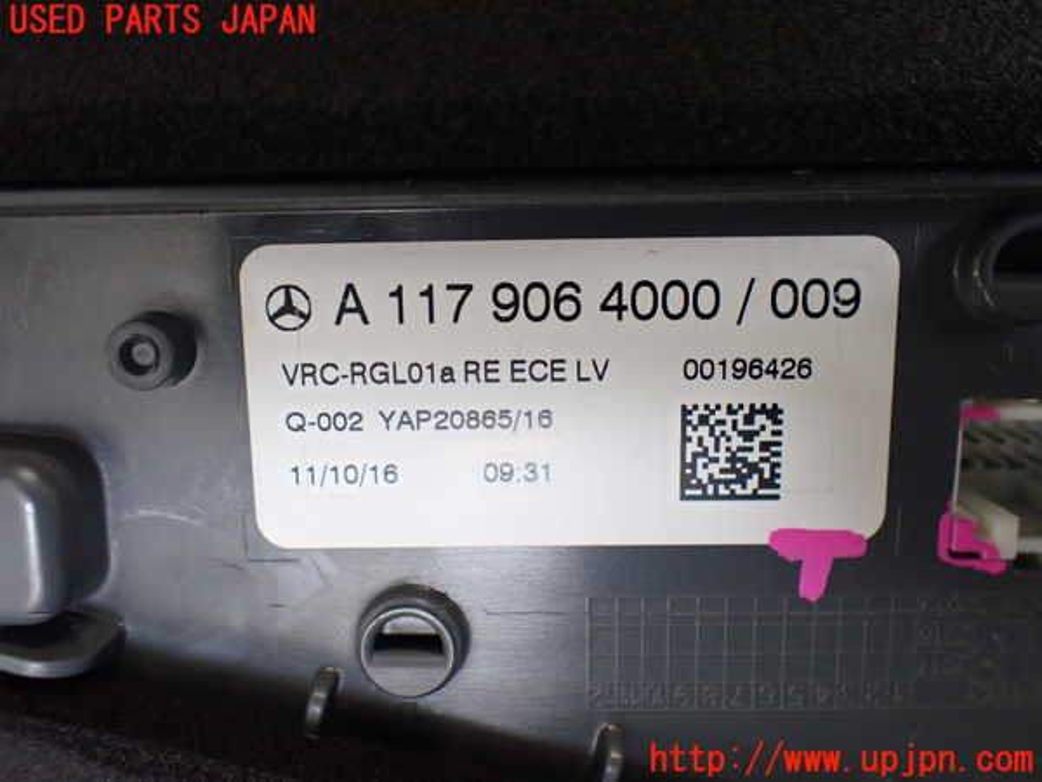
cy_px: 391
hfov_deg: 60.0
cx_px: 521
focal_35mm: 30
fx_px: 903
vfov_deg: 46.8
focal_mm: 5.4
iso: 500
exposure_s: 1/125
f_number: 2.3
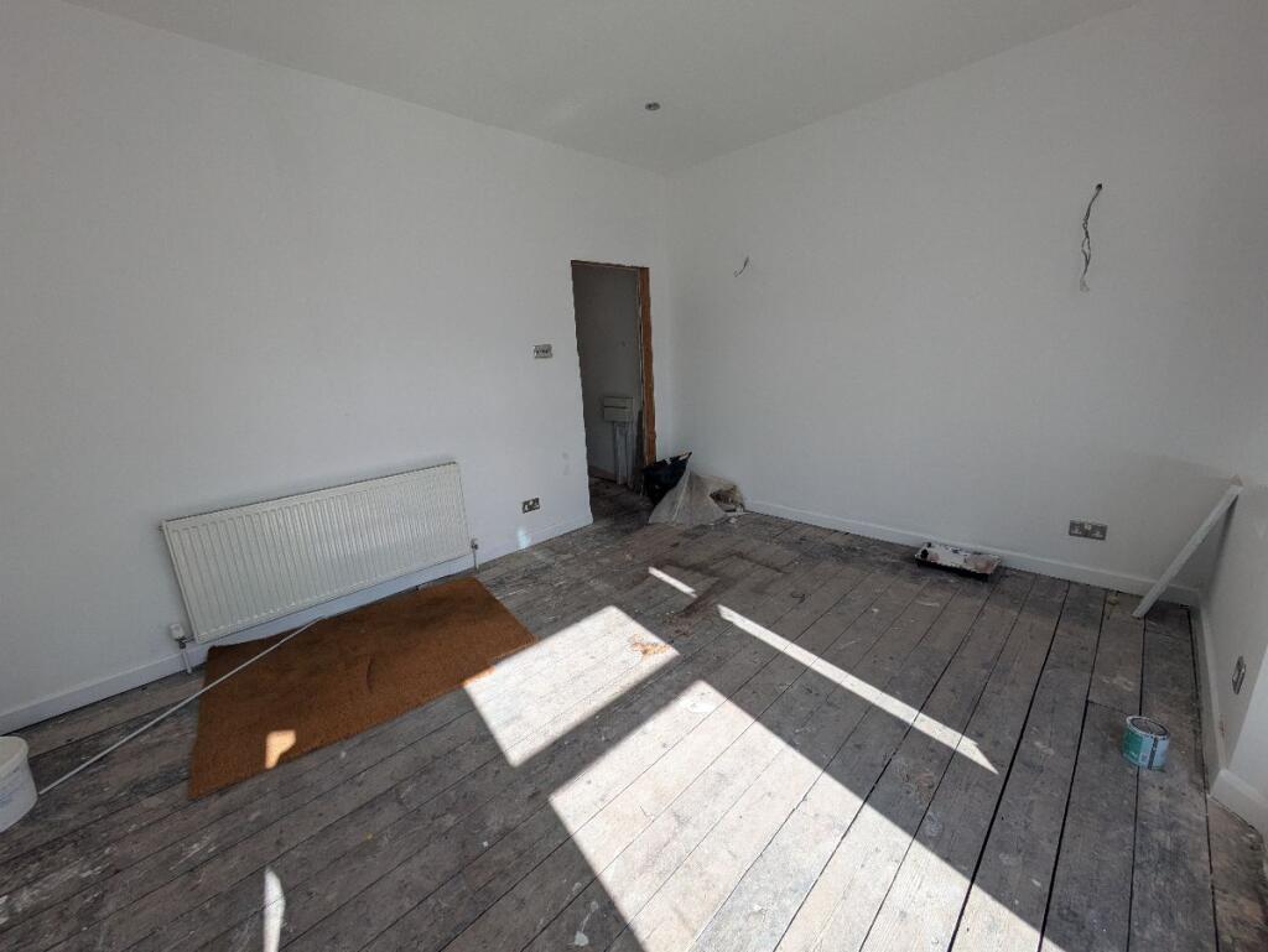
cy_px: 476
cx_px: 634
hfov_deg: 102.0
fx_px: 513
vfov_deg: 85.7
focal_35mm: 14
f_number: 2.2
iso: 48
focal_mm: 1.83
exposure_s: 1/613
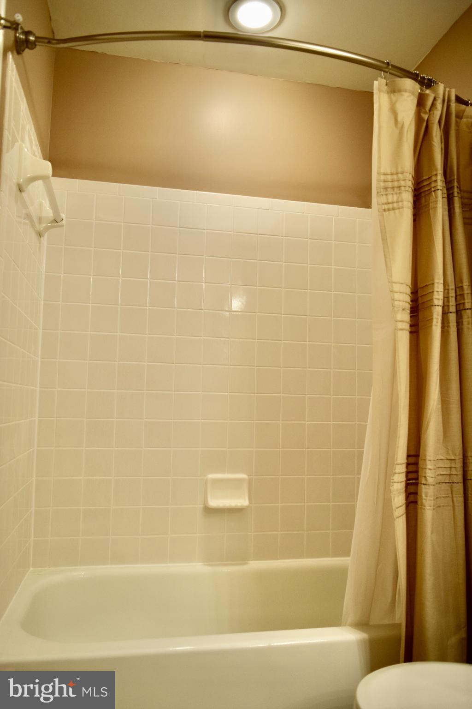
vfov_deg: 67.4
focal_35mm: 27
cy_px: 354
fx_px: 531
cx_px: 236
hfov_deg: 47.9
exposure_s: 1/60
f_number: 4
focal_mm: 18
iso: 400
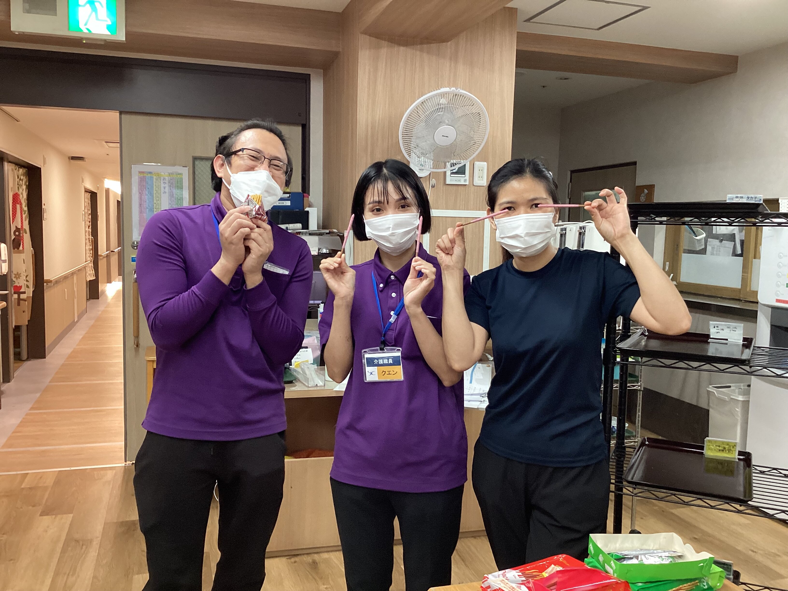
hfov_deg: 58.4
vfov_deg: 45.4
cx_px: 394
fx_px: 706
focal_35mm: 31
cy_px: 296
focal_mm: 3.3
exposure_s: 1/60
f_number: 2.4
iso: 160
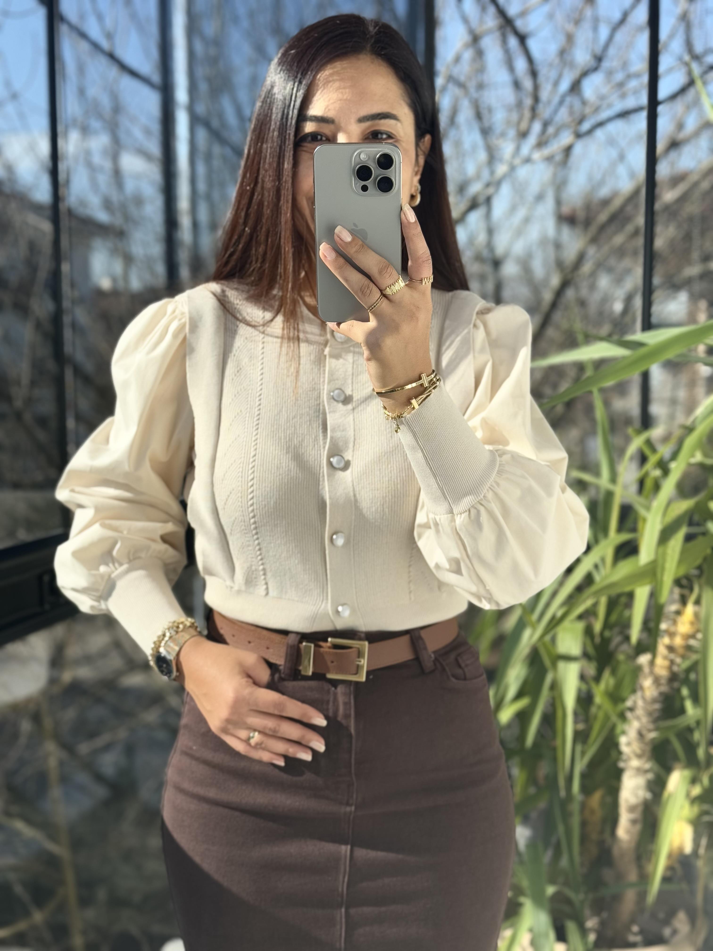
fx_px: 1318
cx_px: 356
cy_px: 476
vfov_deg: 39.7
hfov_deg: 30.3
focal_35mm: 48
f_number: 1.78
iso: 64
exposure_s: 1/1133
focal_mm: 6.76
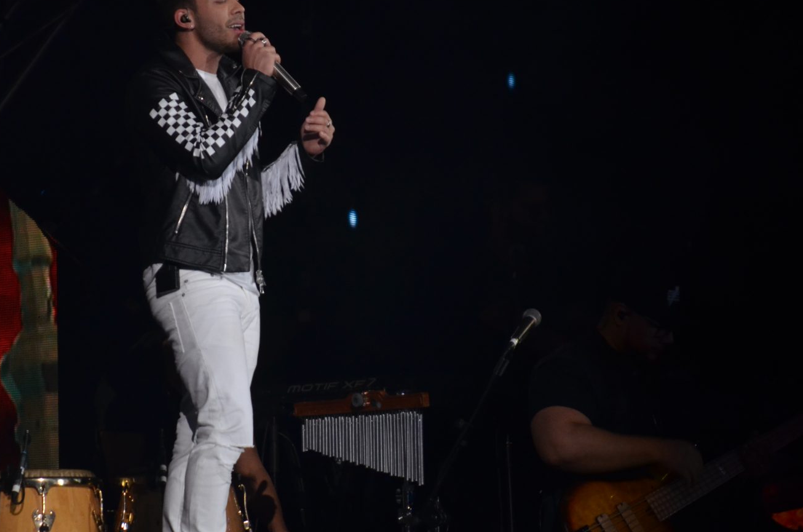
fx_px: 9950
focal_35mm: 447
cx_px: 267
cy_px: 240
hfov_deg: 4.6
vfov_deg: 3.1
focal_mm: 190
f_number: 5.6
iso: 800
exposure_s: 1/100
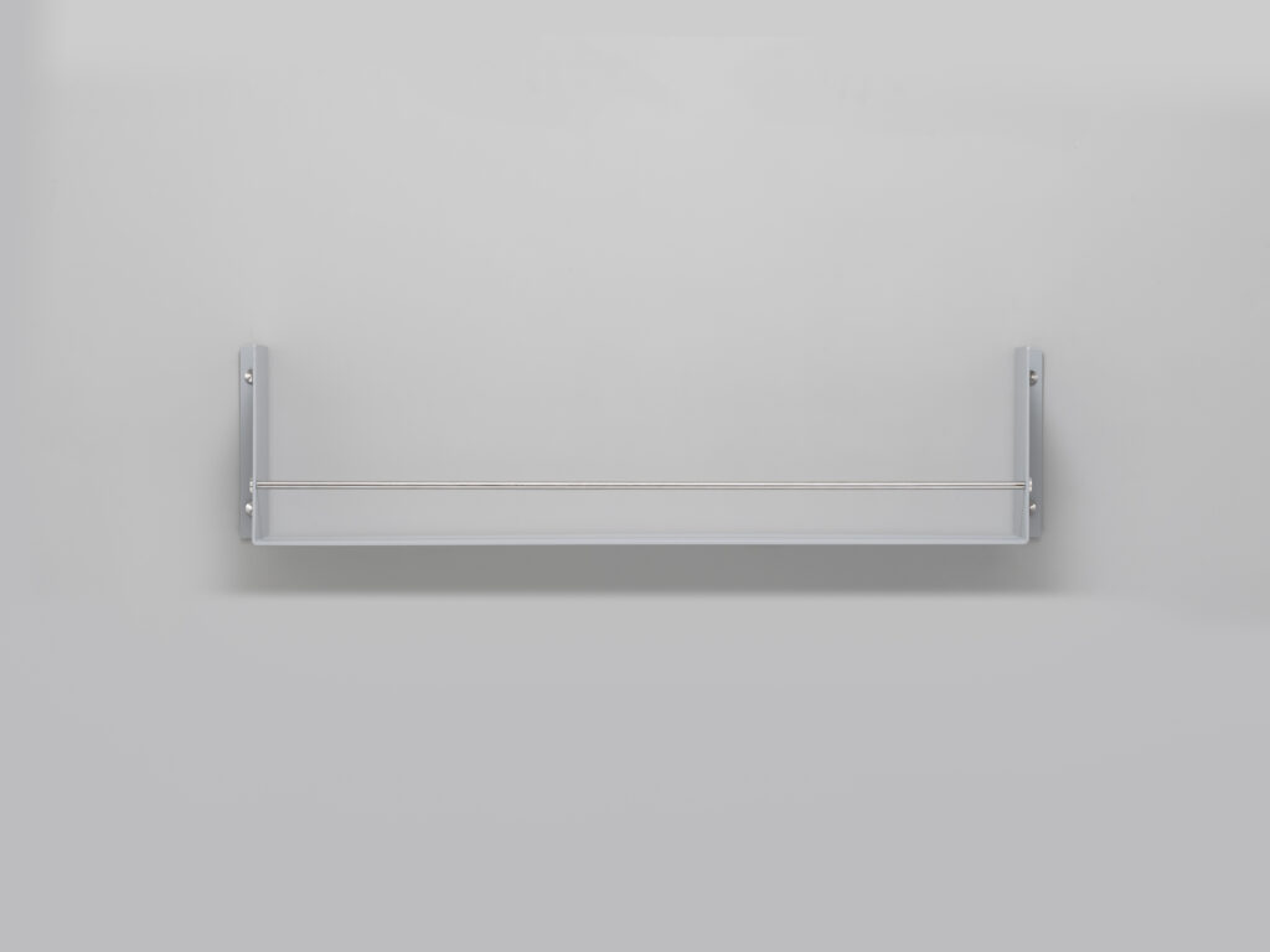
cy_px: 476
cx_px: 635
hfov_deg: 15.8
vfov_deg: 11.9
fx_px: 4586
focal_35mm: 125
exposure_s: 1/100
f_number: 13
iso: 100
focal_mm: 160
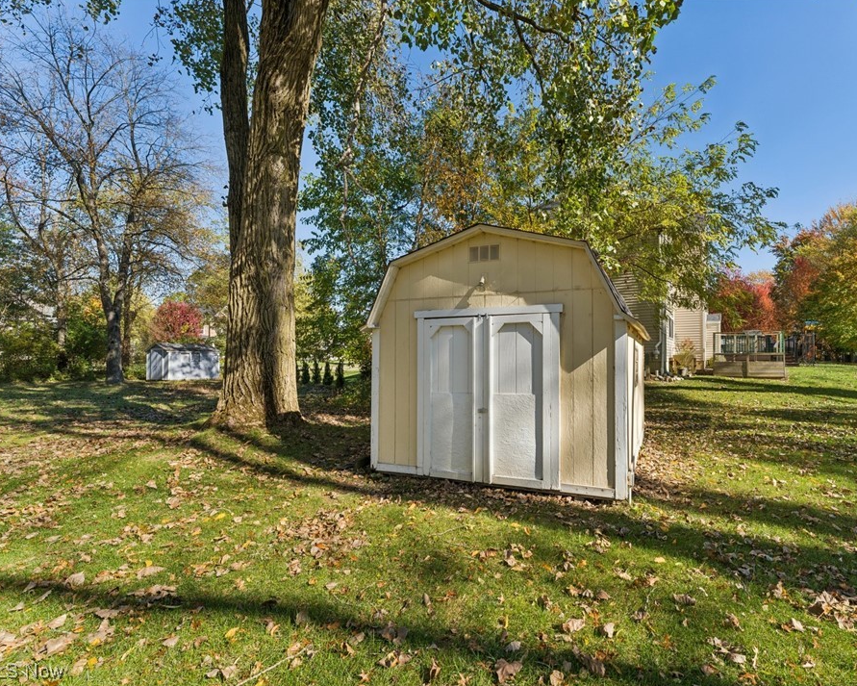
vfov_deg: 80.4
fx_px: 406
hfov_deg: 92.4
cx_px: 495
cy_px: 343
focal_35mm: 16
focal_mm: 14
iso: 200
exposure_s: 1/200
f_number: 8
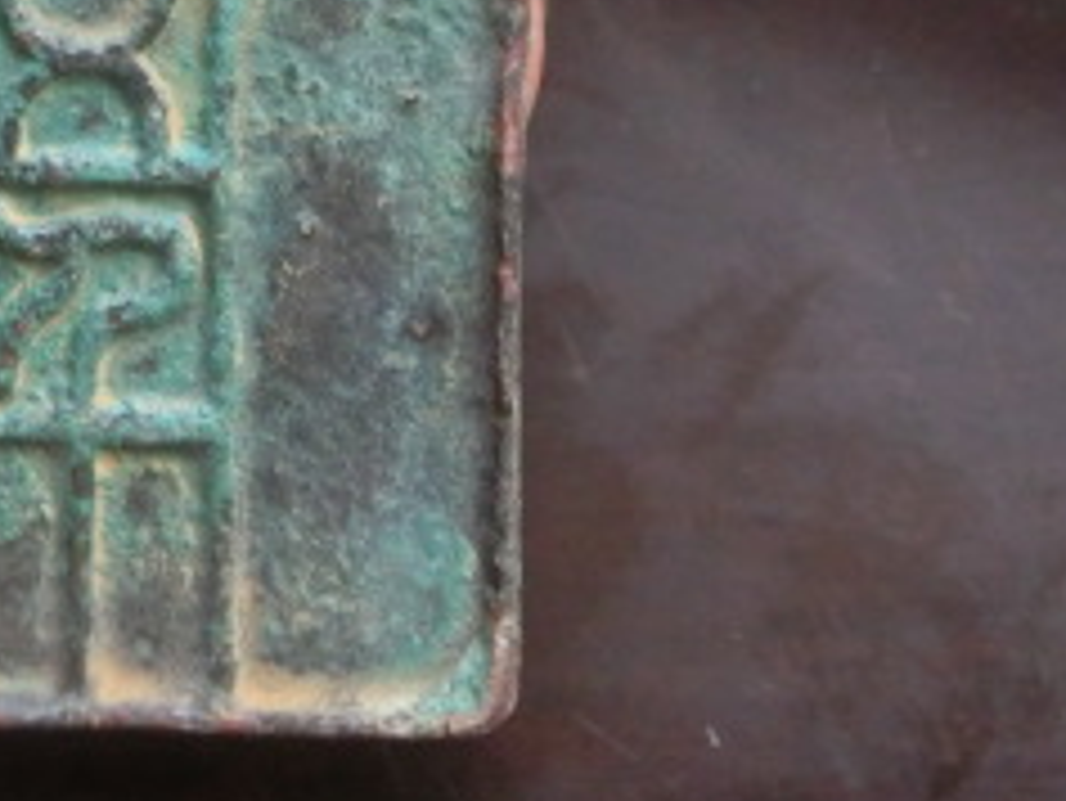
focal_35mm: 100
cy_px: -180
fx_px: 3081
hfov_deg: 19.3
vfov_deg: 14.3
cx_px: 130
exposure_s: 1/60
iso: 800
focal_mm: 6.5
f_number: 4.1
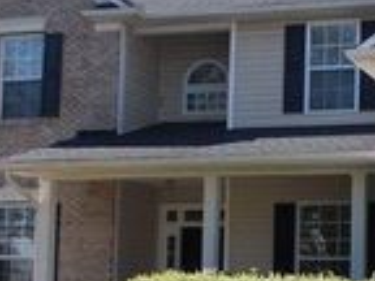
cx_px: 380
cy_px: 228
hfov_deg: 19.6
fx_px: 1051
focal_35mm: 97
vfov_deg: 15.1
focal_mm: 4
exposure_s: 1/125
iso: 80
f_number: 5.4
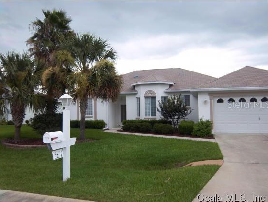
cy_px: 104
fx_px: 225
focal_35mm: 29
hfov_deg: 61.6
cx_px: 134
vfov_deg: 48.3
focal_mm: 5.05
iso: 64
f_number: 3.5
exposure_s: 1/100
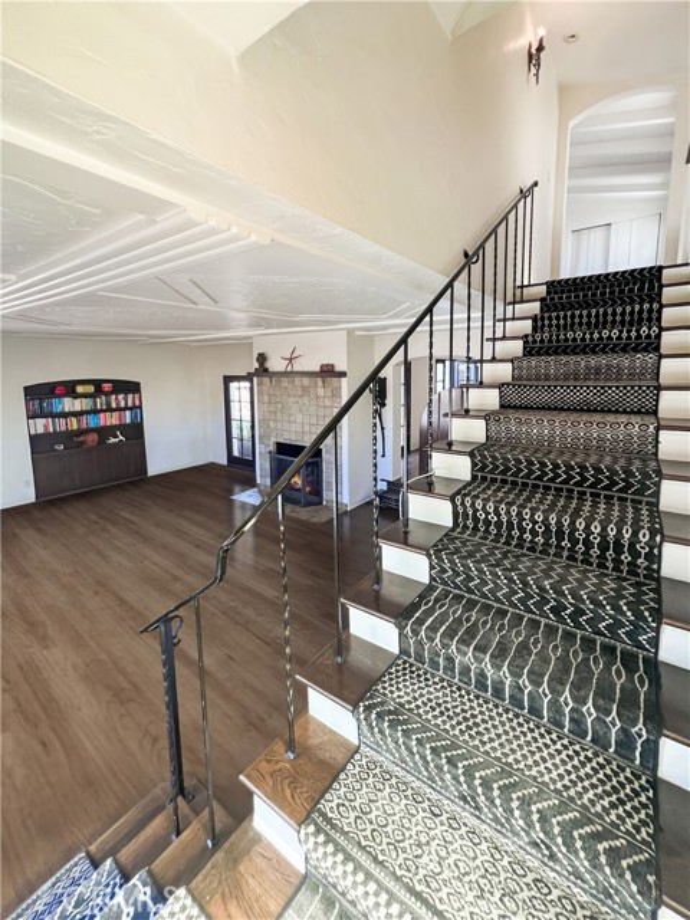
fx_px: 346
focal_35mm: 13
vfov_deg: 106.2
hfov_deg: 89.9
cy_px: 460
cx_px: 345
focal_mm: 1.57
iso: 250
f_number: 1.8
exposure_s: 1/120
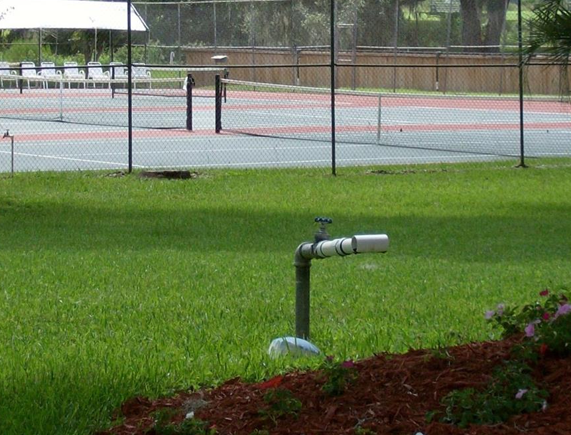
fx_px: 3283
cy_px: 69
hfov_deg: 9.9
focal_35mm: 198
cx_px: 230
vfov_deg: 7.6
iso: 100
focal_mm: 18
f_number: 4.8
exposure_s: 1/331
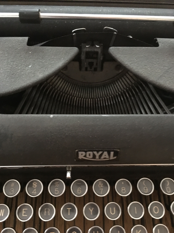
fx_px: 194
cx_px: 87
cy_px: 116
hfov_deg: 48.2
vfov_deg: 61.7
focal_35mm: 29
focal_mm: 4.15
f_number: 2.2
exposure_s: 1/17
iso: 640
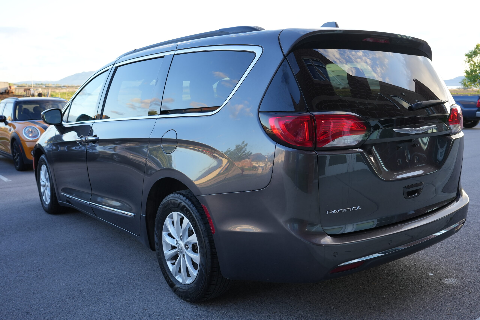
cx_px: 240
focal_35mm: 35
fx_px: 467
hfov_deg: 54.4
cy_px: 160
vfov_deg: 37.9
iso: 320
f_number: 5
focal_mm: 35
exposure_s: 1/80
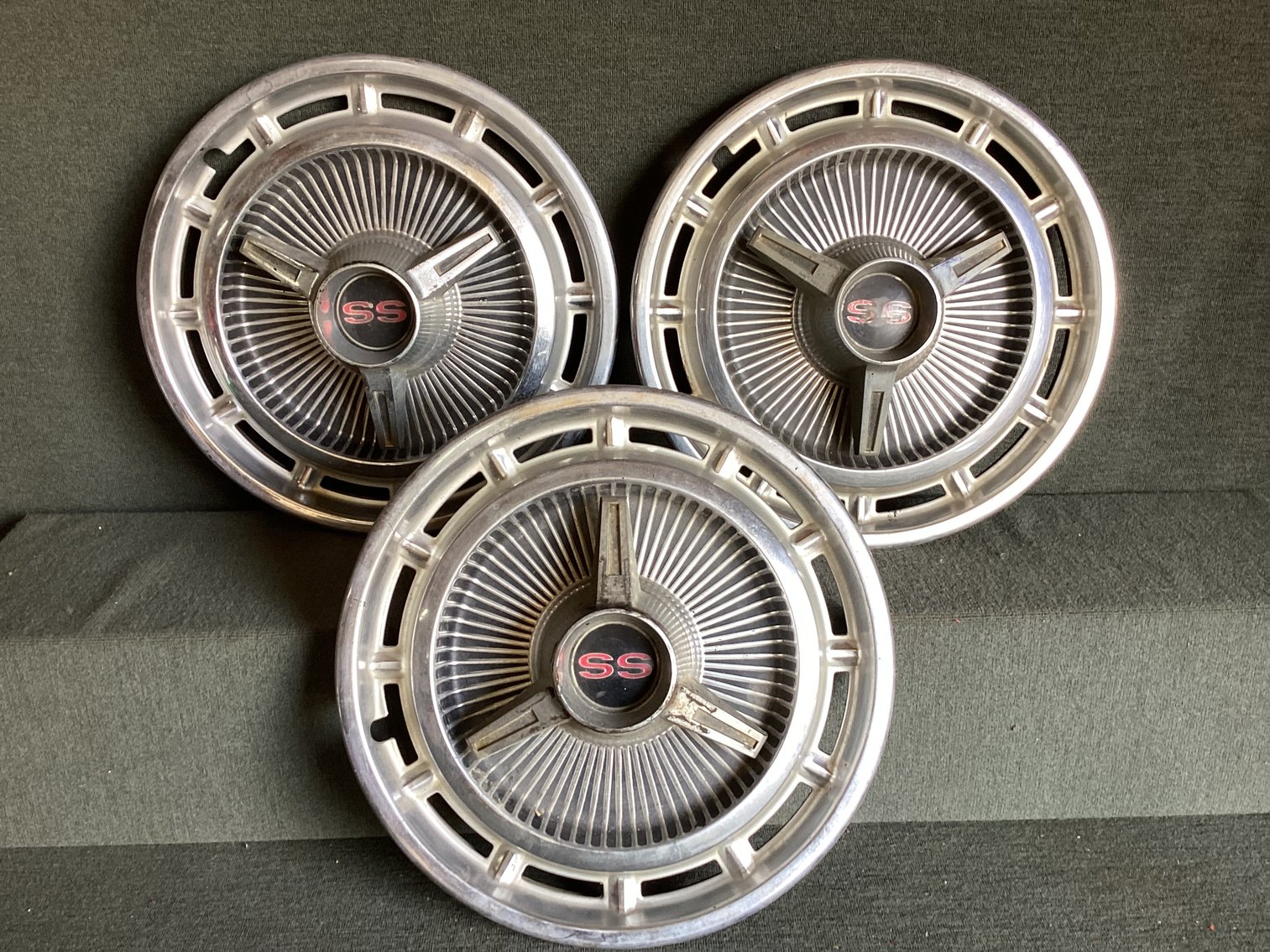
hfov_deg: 58.3
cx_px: 635
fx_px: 1137
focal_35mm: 31
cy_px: 476
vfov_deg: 45.4
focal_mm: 3.3
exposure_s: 1/50
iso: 64
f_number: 2.4
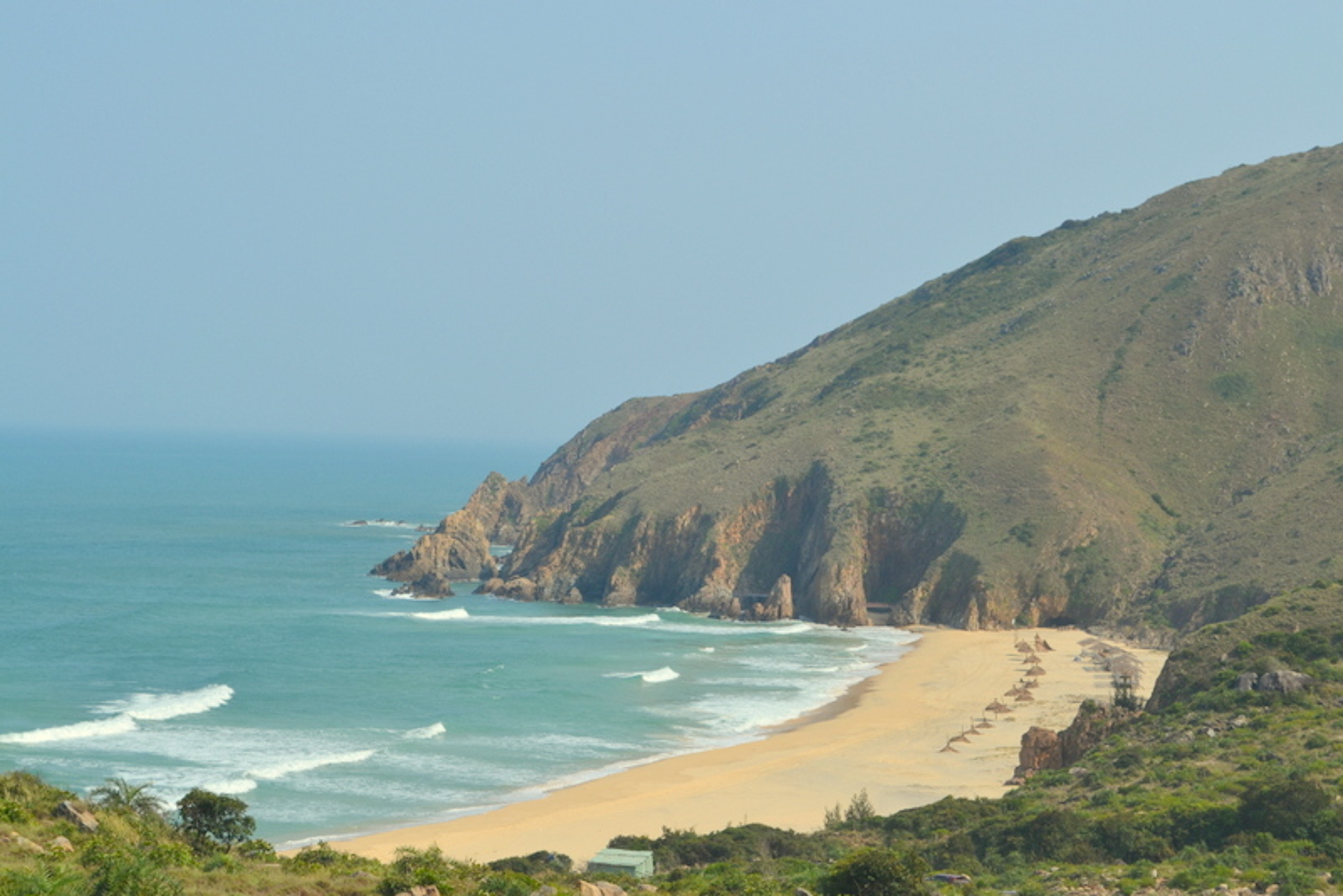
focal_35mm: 82
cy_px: 448
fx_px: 3079
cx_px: 672
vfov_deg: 16.6
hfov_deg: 24.6
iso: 100
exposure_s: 1/250
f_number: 8
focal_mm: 55
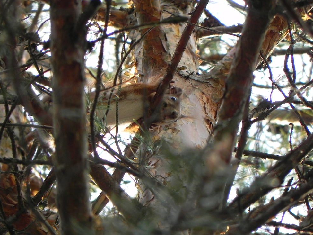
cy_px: 115
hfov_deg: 2.8
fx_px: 6437
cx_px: 162
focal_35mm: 712
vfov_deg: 2.1
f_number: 5
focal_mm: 120
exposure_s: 1/113
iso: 160
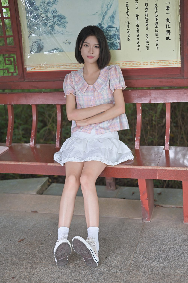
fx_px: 399
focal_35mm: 51
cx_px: 93
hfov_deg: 26.5
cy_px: 144
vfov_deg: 38.9
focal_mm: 50
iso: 640
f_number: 2.2
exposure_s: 1/100
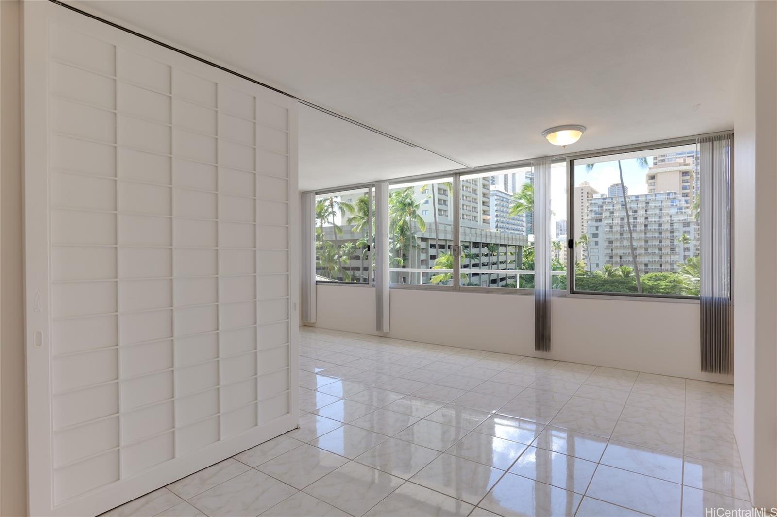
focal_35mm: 18
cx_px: 388
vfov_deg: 67.3
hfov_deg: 90.0
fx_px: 388
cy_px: 258
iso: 100
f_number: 8
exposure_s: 1/50
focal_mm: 18
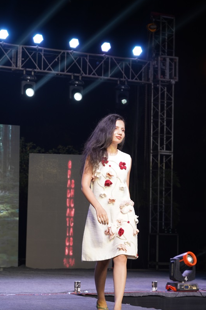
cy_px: 176
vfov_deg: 24.7
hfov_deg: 16.6
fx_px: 704
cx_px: 105
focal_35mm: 82
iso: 250
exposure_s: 1/100
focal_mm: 70
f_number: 5.6
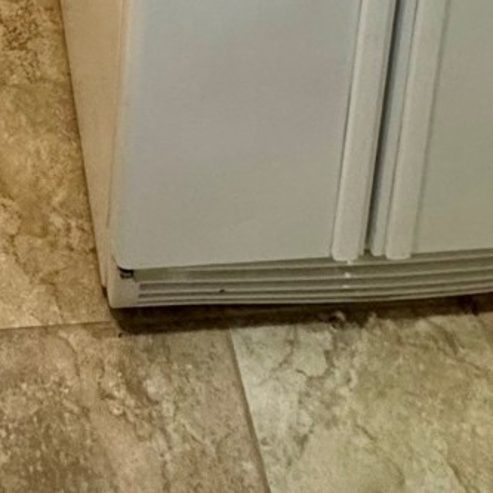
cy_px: -606
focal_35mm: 57
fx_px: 918
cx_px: 25
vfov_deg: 16.7
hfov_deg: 28.6
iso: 320
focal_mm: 2.22
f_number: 2.2
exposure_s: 1/60
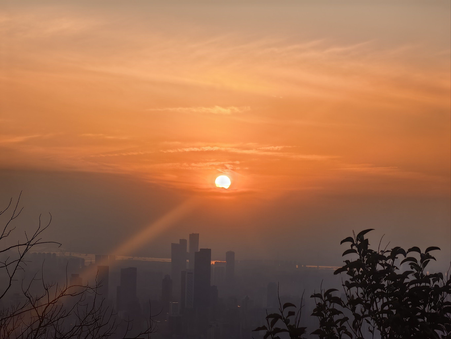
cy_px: 170
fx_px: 1615
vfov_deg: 12.0
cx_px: 226
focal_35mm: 124
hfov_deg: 15.9
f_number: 3.5
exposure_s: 1/667
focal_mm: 16.85
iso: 50
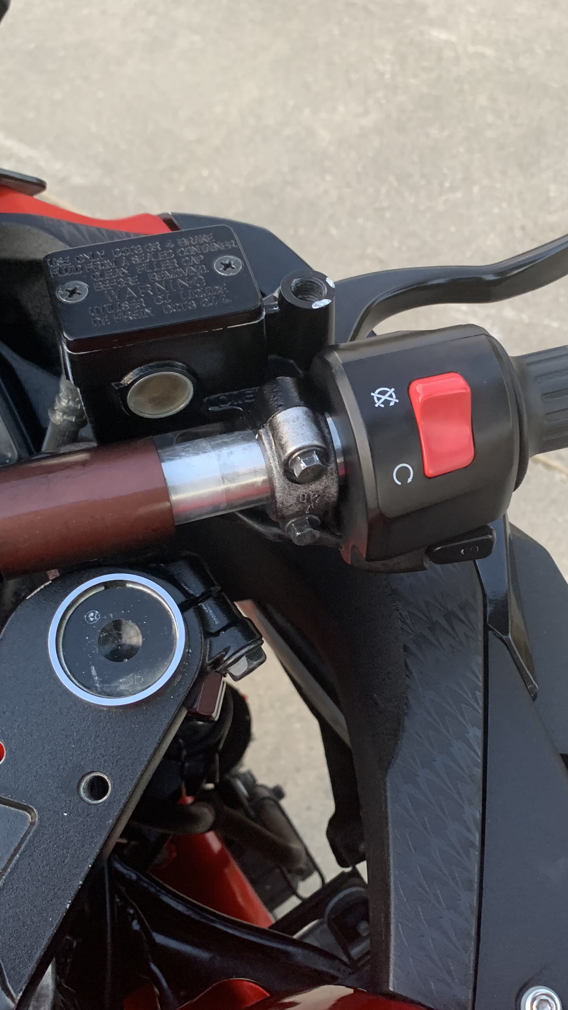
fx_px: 1017
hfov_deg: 30.9
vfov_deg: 52.8
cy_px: 507
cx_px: 385
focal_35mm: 38
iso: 160
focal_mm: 4.25
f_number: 1.8
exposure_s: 1/60
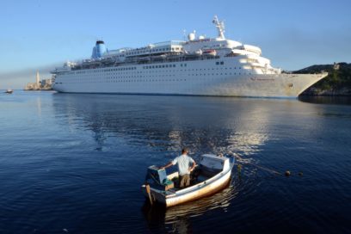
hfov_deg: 67.4
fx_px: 263
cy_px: 117
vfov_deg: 47.9
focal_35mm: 27
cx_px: 176
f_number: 22
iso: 320
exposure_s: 1/60
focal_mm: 18
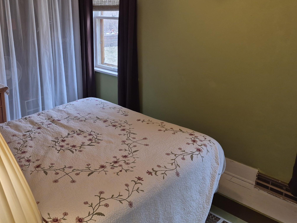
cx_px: 107
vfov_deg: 40.4
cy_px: 81
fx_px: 300
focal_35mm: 35
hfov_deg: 51.9
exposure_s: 1/120
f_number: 1.8
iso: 200
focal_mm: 5.4
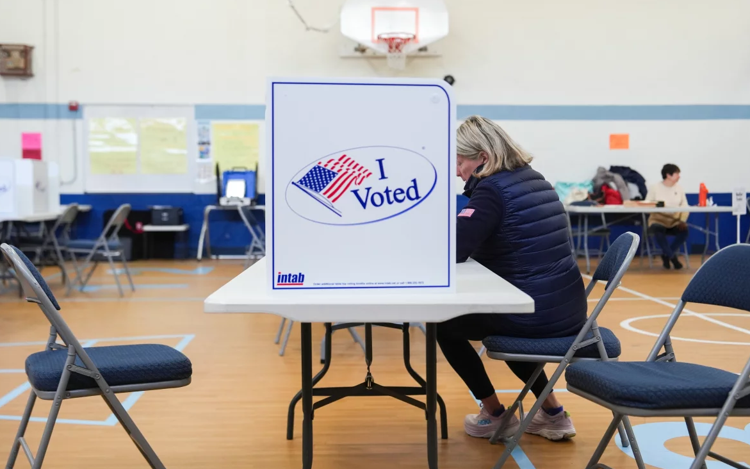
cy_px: 245
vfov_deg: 27.4
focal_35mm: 47
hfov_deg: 42.6
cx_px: 375
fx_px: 961
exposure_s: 1/500
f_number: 2.8
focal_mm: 45
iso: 2000
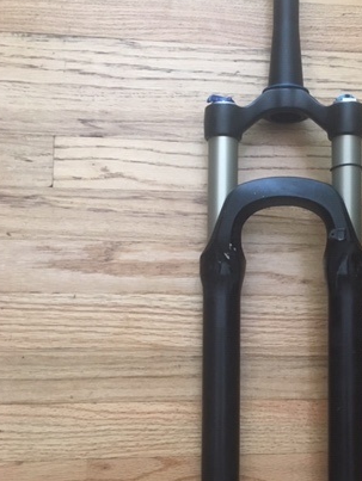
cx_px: 271
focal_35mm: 46
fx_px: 640
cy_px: 280
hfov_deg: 31.0
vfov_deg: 41.1
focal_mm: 4.15
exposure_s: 1/30
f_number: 2.2
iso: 160
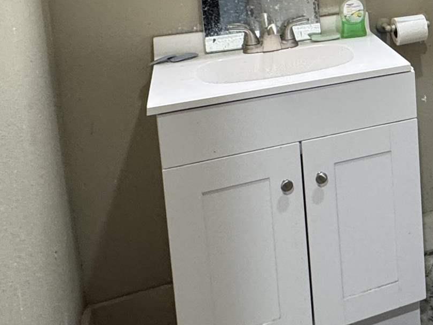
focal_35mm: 53
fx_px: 663
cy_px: -47
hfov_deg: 29.9
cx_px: 543
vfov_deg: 25.2
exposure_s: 1/60
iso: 200
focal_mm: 2.22
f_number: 2.2
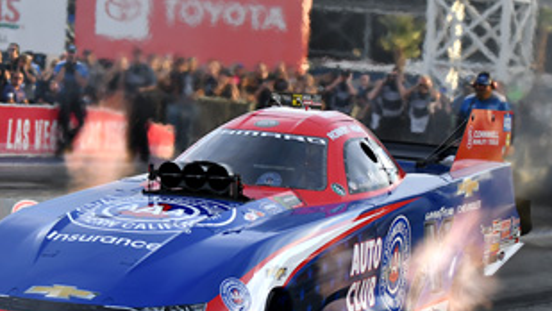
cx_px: 329
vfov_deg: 6.8
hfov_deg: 12.1
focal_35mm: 178
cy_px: 198
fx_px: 2606
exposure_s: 1/1250
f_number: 2.8
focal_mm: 70
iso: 200
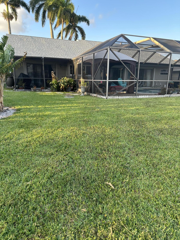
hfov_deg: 56.8
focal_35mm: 24
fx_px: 166
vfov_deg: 71.6
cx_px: 90
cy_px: 120
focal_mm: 6.86
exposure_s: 1/298
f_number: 1.78
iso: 80
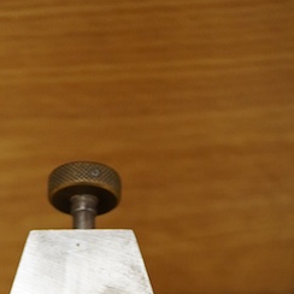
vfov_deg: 11.5
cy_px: 536
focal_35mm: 141
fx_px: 1355
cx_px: 92
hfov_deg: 12.4
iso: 1250
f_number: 3.5
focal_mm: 30
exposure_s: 1/125
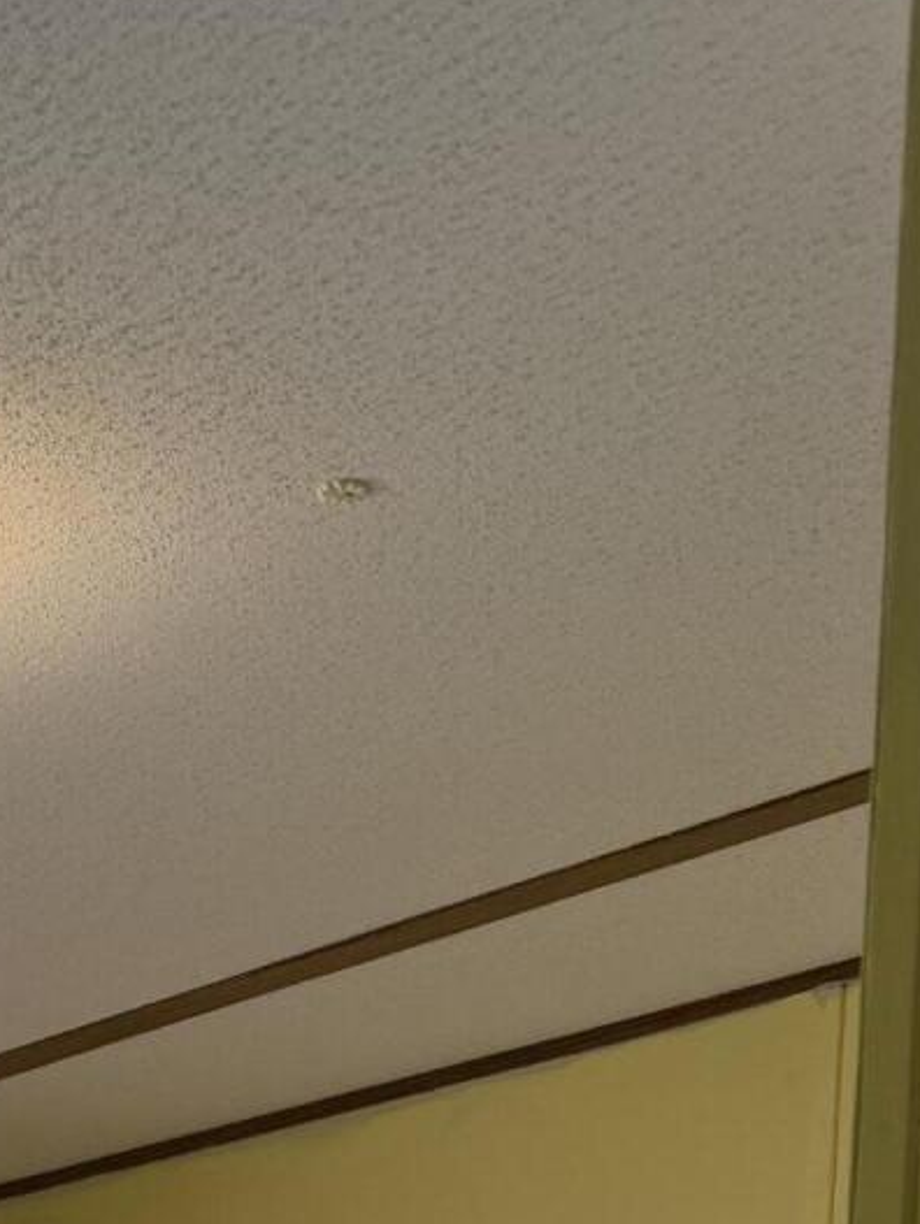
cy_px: 2179
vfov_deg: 17.6
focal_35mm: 91
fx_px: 3221
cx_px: -184
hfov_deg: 15.7
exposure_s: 1/360
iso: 80
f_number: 1.78
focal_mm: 6.76
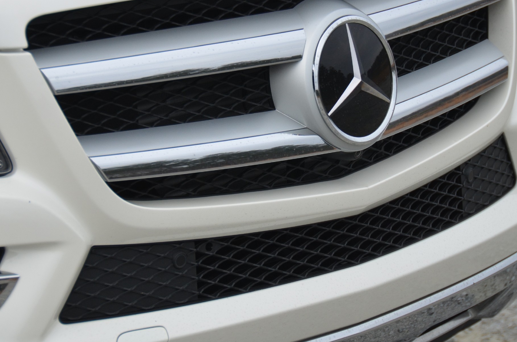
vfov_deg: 7.0
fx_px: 2804
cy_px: 113
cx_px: 282
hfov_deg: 10.5
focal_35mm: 196
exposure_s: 1/1000
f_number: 5.3
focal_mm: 95
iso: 560
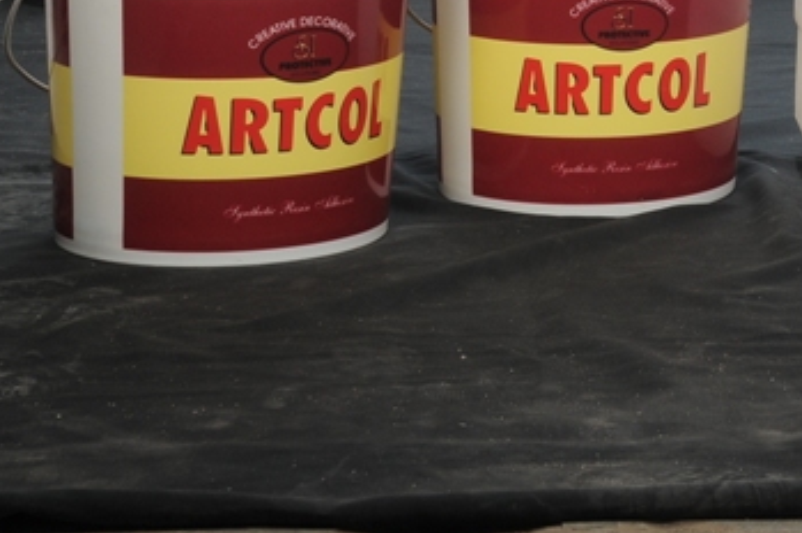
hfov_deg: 11.3
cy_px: -278
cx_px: 1200
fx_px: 3895
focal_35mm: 175
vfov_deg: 7.7
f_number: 14
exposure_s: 1/125
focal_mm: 38
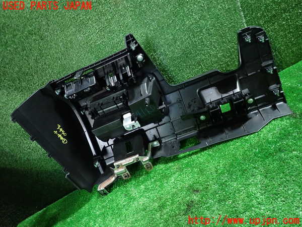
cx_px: 151
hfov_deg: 69.4
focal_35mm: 25
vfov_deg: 54.9
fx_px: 218
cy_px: 114
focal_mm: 4.5
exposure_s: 1/30
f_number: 2
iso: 500
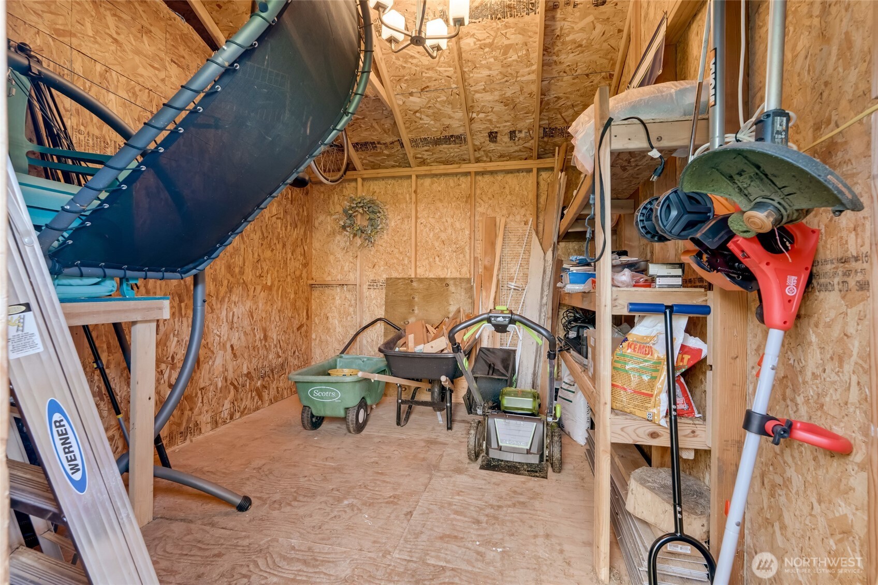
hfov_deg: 96.7
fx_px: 390
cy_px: 292
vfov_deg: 73.7
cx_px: 439
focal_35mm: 16
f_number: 9
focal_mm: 16
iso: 400
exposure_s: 1/50
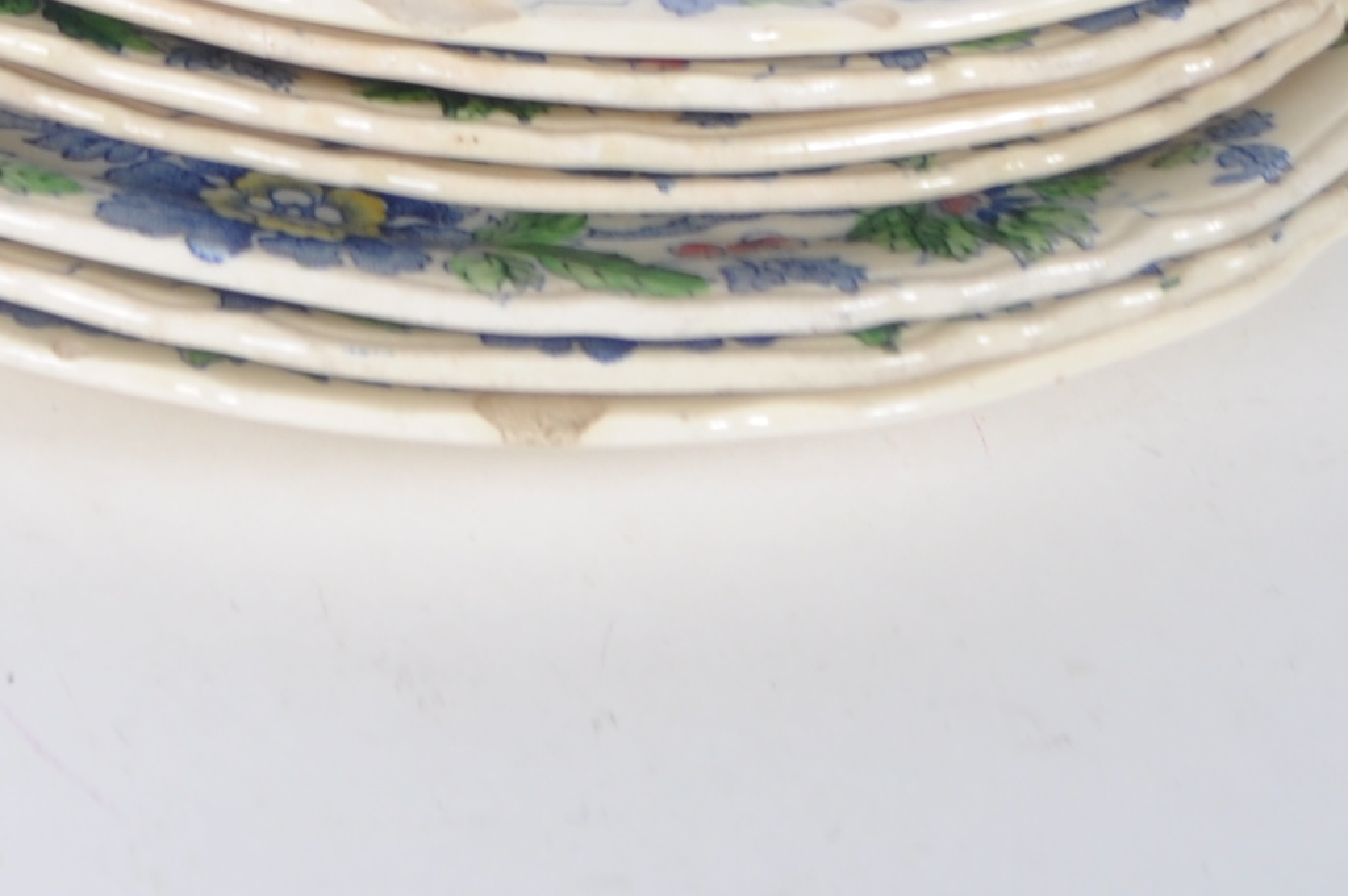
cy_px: -788
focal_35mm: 138
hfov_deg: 14.0
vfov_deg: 9.4
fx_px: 5162
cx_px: -633
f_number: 8
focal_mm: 22
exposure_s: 1/125
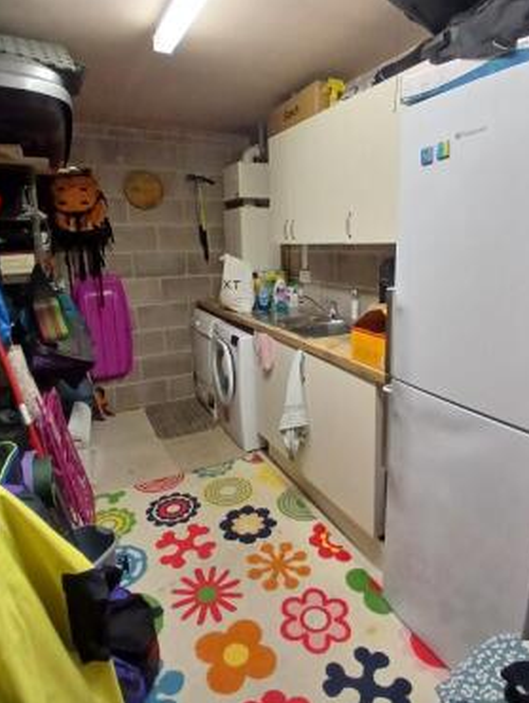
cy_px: 315
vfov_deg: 81.4
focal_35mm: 20
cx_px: 305
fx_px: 407
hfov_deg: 65.7
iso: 320
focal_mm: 1.4
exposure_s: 1/25
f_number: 2.2
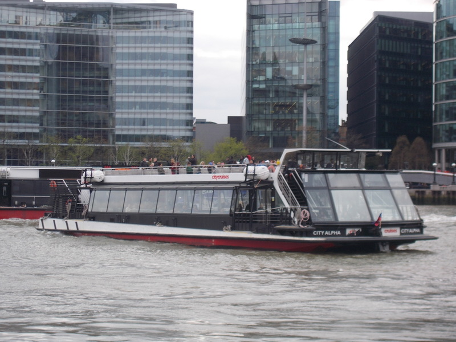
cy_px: 171
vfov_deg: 13.1
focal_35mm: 113
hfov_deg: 17.4
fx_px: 1489
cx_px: 228
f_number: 6
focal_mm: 20.1
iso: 80
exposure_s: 1/80
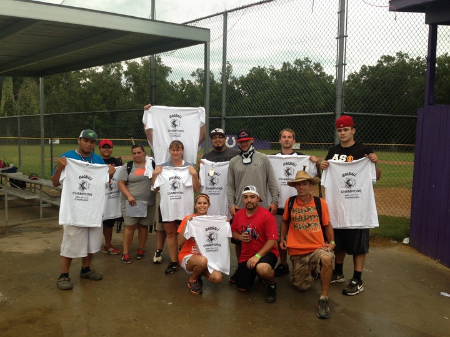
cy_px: 168
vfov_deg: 42.9
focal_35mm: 33
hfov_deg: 55.4
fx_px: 429
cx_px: 225
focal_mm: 4.13
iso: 64
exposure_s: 1/175
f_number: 2.4
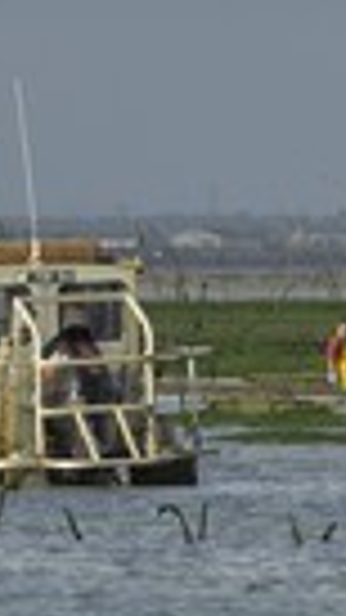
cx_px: 301
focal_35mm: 962
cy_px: 162
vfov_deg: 2.2
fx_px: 15700
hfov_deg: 1.3
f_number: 4.8
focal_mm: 200
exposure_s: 1/400
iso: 100
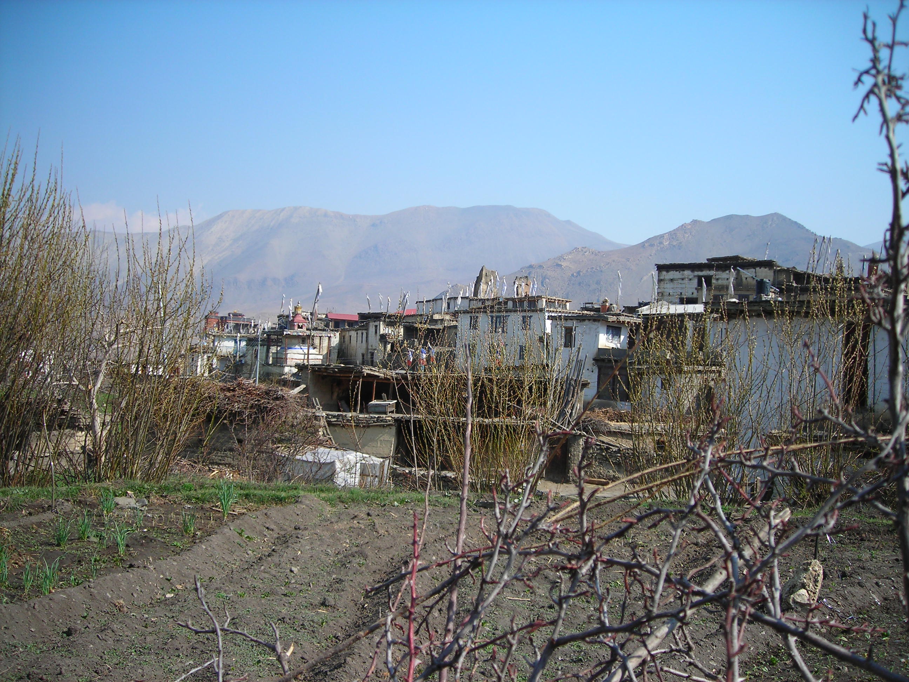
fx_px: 998
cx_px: 454
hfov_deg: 49.0
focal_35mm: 38
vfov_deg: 37.7
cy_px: 341
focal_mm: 6.3
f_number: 3.2
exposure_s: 1/460
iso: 50
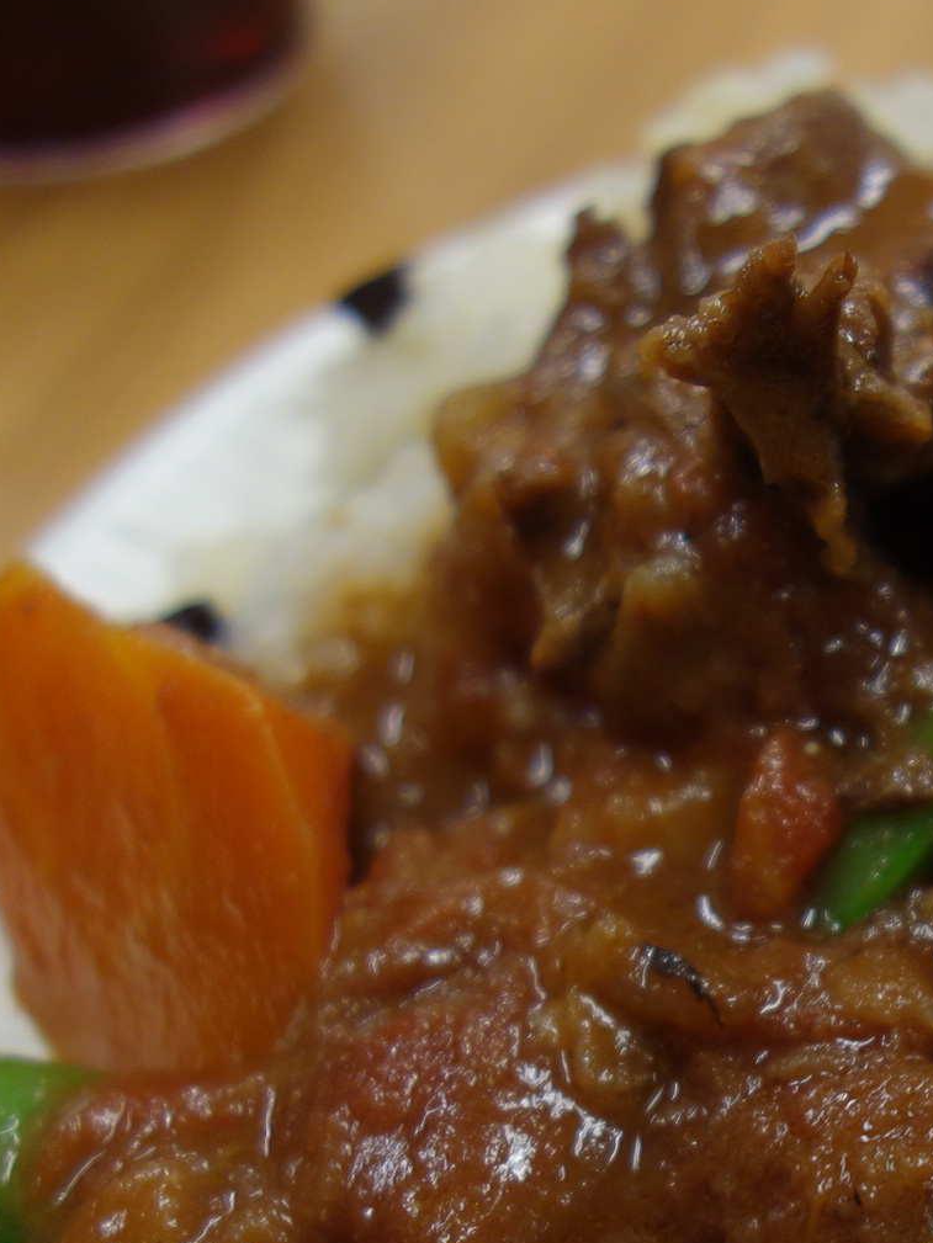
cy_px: 907
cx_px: 949
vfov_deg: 26.4
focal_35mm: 73
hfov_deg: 19.5
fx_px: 2623
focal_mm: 10.4
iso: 125
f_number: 2
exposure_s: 1/100
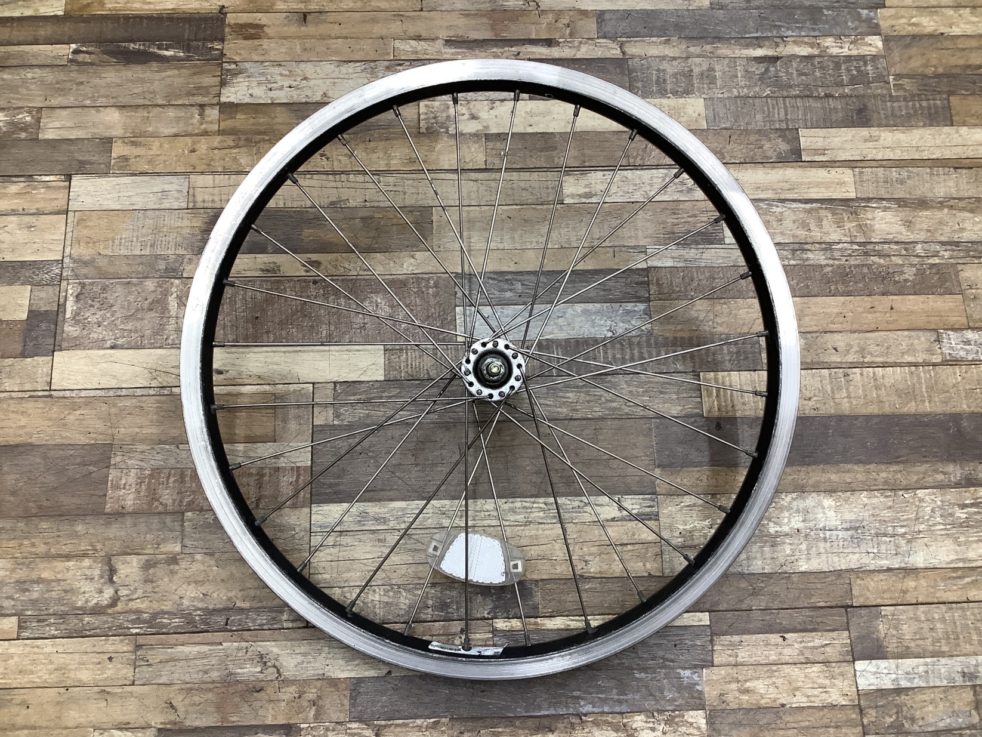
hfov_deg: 58.3
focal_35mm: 31
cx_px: 491
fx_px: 880
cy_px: 368
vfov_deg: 45.5
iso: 100
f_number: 2.4
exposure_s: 1/60
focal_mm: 3.3
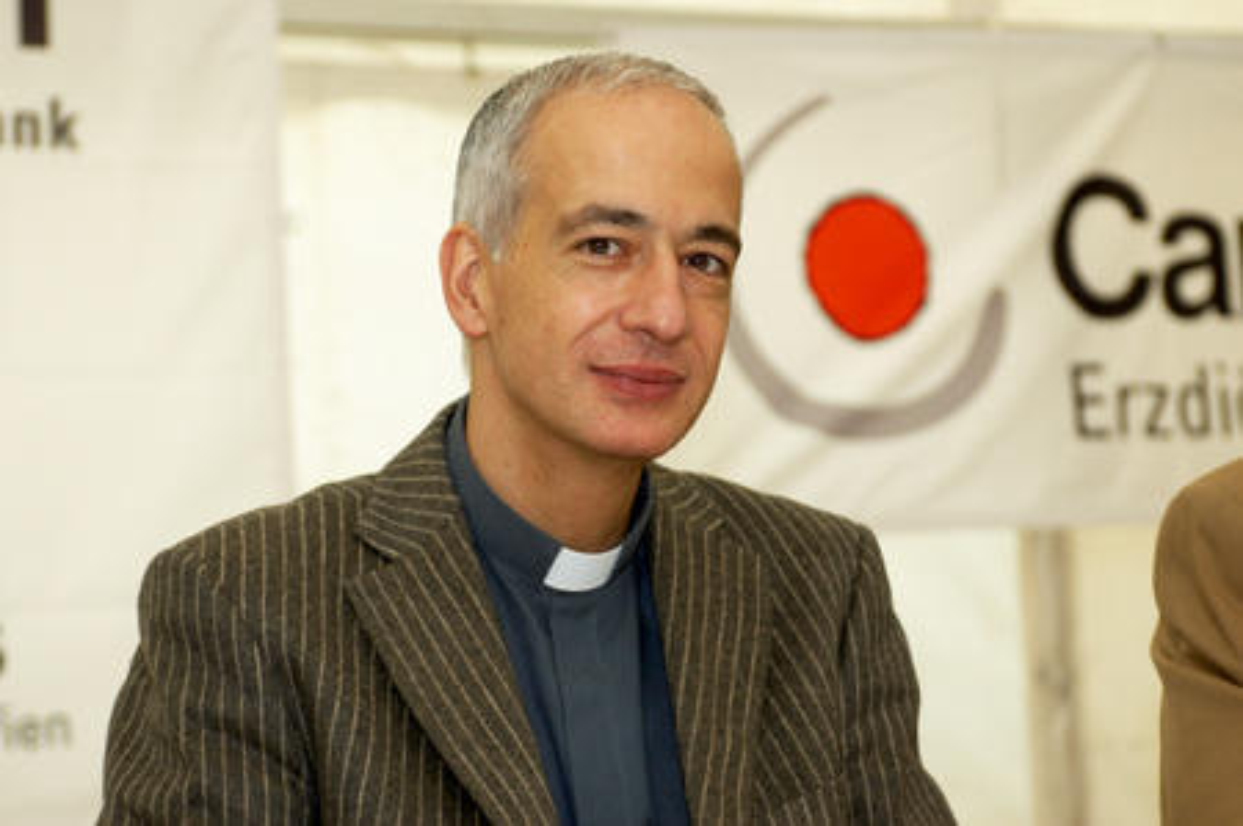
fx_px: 3621
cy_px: 413
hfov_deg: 19.5
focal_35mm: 105
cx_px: 622
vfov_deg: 13.0
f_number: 4.5
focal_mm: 70
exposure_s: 1/60
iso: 320
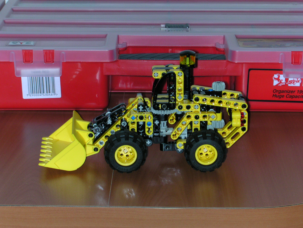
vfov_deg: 13.3
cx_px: 152
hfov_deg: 17.7
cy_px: 114
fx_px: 972
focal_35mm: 111
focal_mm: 16.8
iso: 126
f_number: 4.8
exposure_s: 1/60
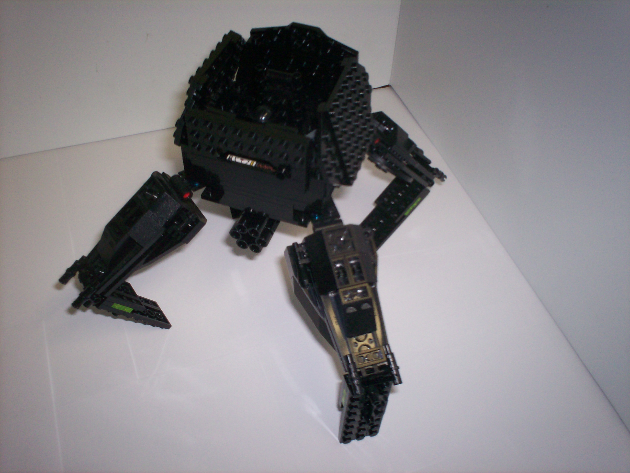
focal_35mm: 36
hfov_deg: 51.4
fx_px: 655
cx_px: 315
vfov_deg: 39.7
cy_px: 236
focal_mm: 6
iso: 140
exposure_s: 1/60
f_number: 4.5
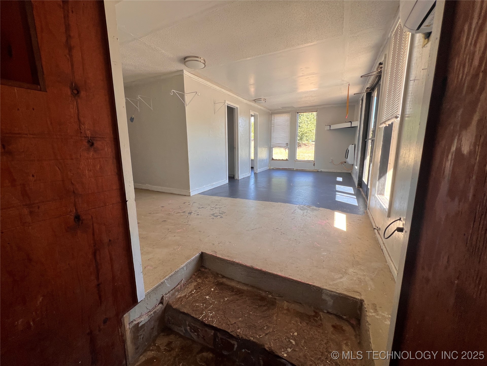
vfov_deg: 89.9
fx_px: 183
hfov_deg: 106.2
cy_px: 183
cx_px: 244
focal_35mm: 13
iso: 50
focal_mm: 1.57
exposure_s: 1/99
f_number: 1.8
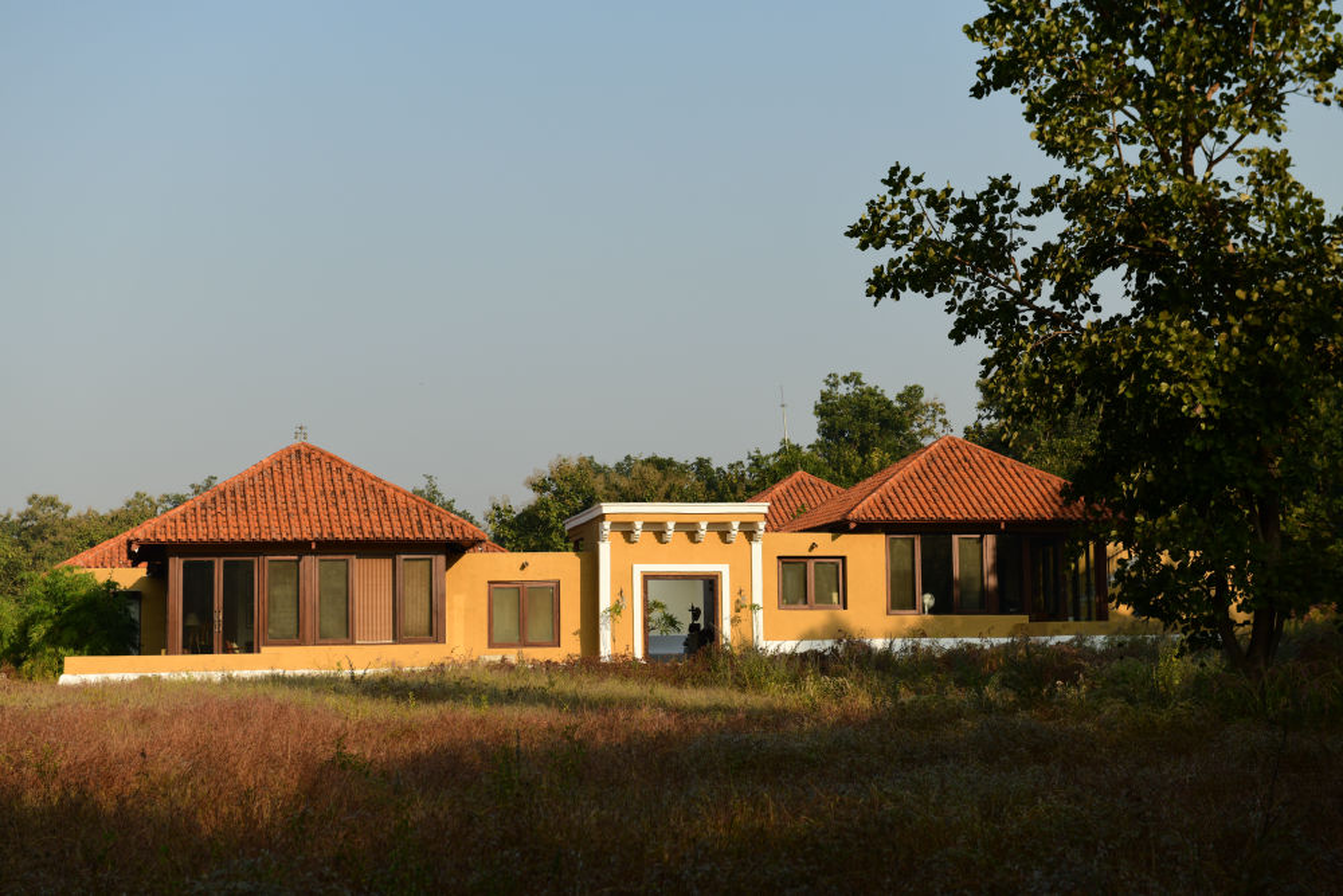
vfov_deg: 19.5
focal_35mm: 70
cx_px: 672
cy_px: 448
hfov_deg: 28.8
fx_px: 2612
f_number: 6.3
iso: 250
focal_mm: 70
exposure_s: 1/1000
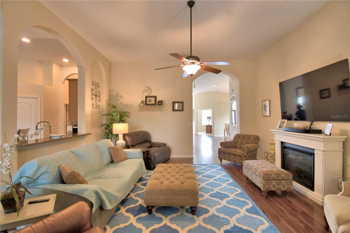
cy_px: 116
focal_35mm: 15
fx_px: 146
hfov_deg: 100.4
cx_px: 175
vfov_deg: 77.3
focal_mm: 10
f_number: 4.5
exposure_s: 1/30
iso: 450
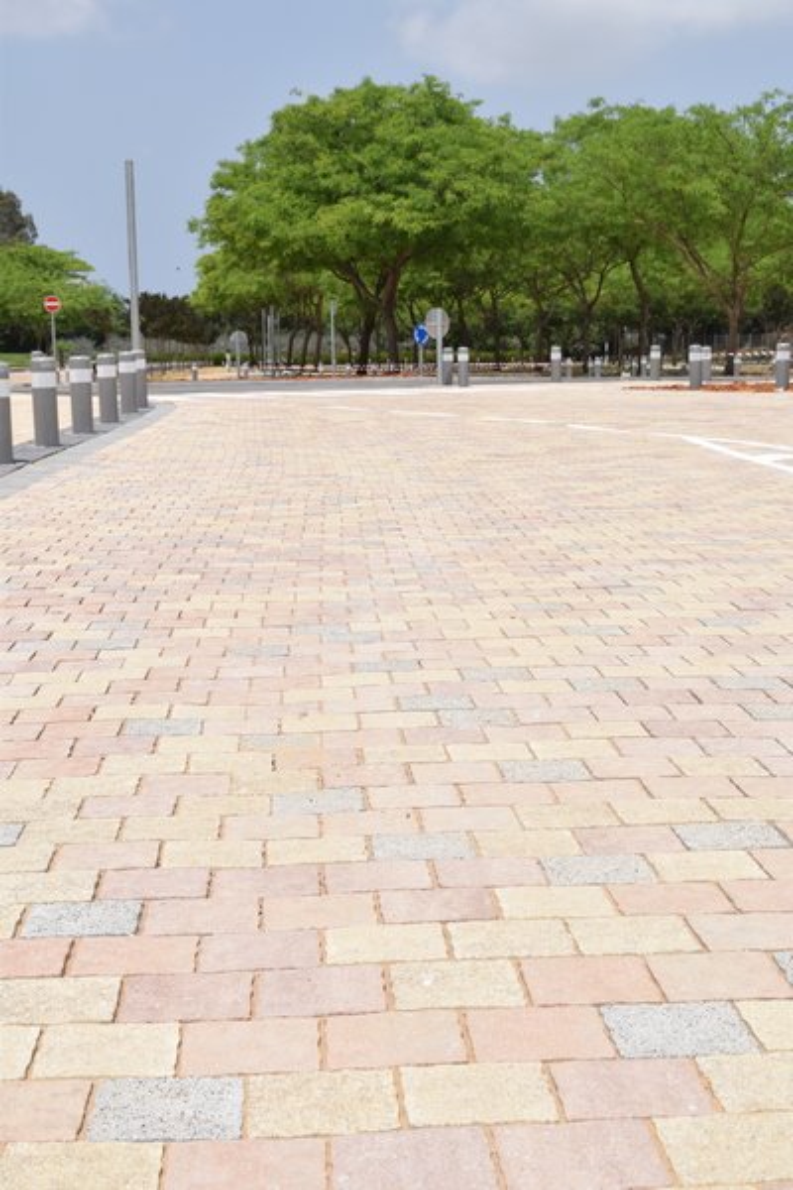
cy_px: 595
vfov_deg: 37.9
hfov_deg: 25.8
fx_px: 1735
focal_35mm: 52
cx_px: 396
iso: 200
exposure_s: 1/400
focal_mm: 35
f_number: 13
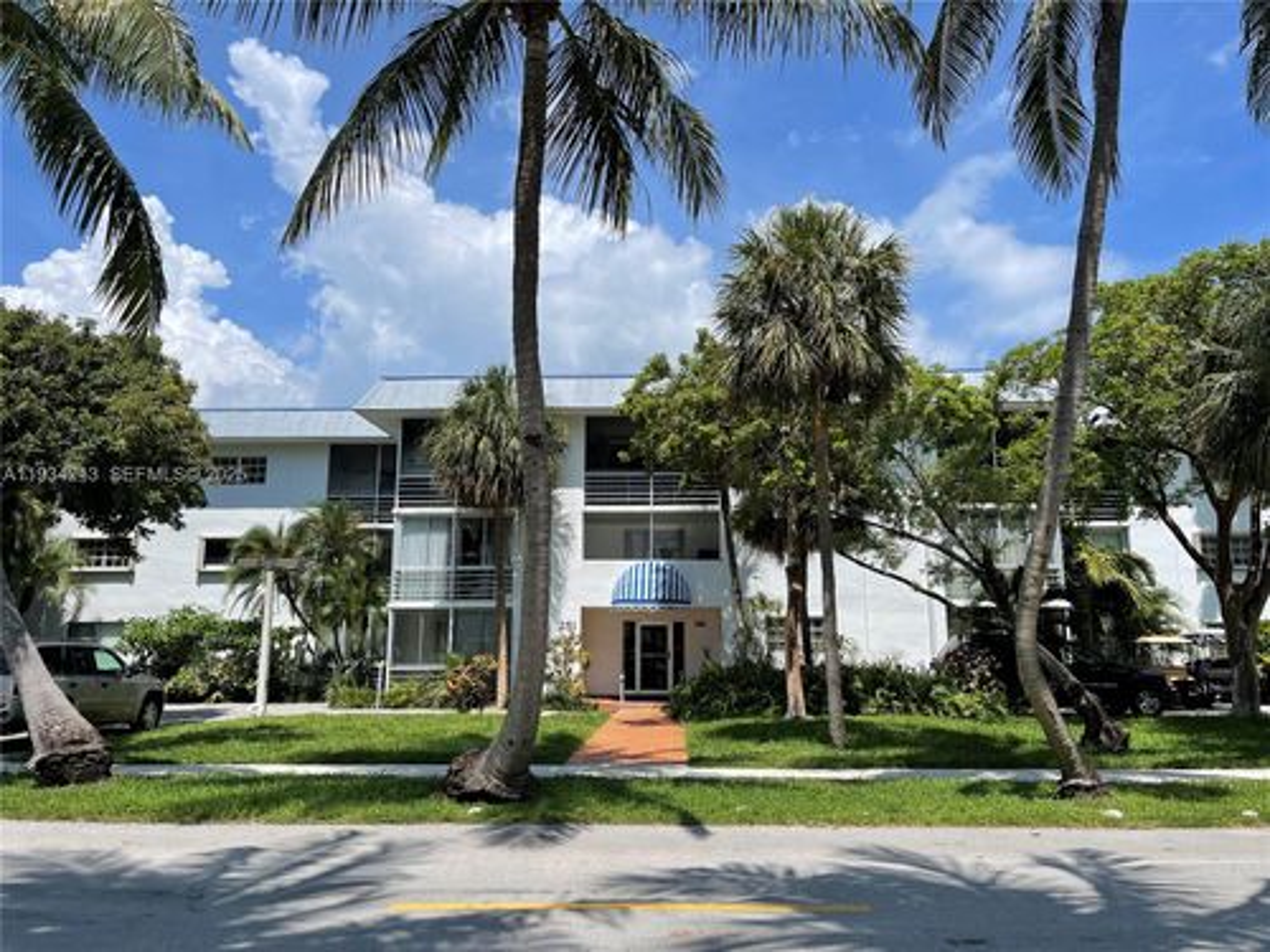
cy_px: 476
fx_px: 954
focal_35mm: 26
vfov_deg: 53.1
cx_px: 635
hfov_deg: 67.3
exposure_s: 1/4525
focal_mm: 5.1
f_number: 1.6
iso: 32
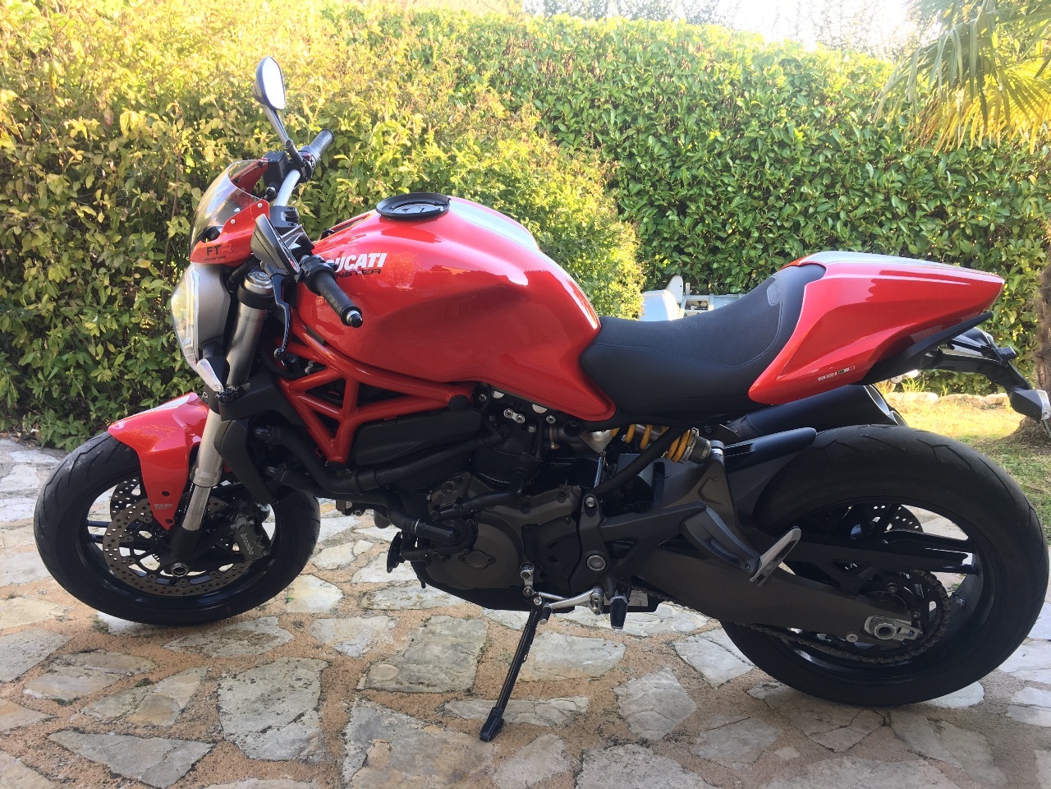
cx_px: 526
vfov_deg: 48.2
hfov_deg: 61.7
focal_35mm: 29
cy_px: 394
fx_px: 880
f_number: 2.2
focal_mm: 4.15
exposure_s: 1/50
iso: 25
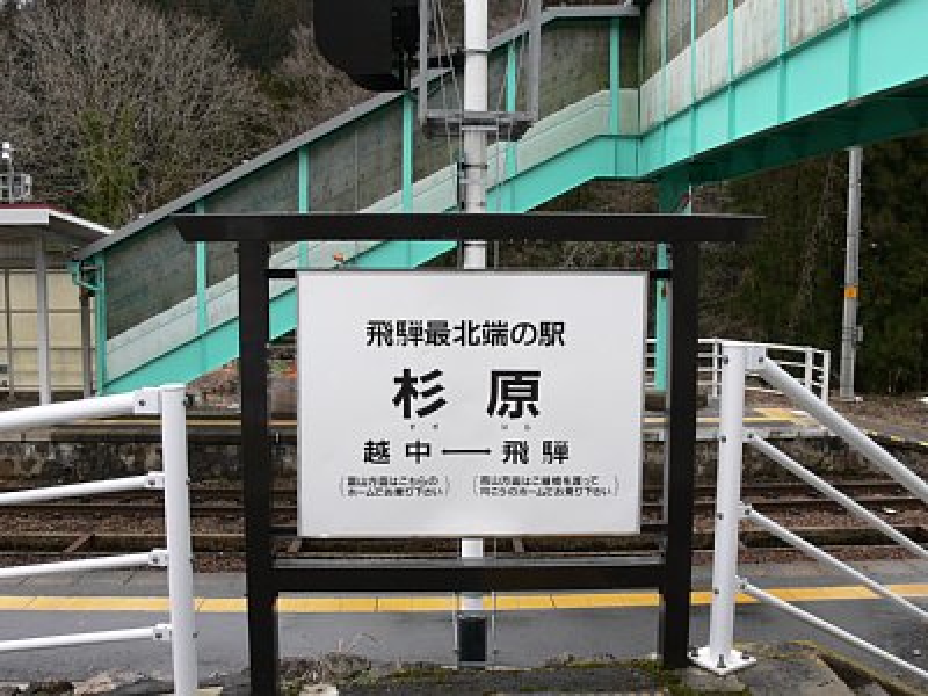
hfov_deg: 52.6
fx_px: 938
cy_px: 348
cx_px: 464
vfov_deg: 40.7
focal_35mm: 35
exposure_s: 1/100
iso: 80
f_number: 5
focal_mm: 7.4
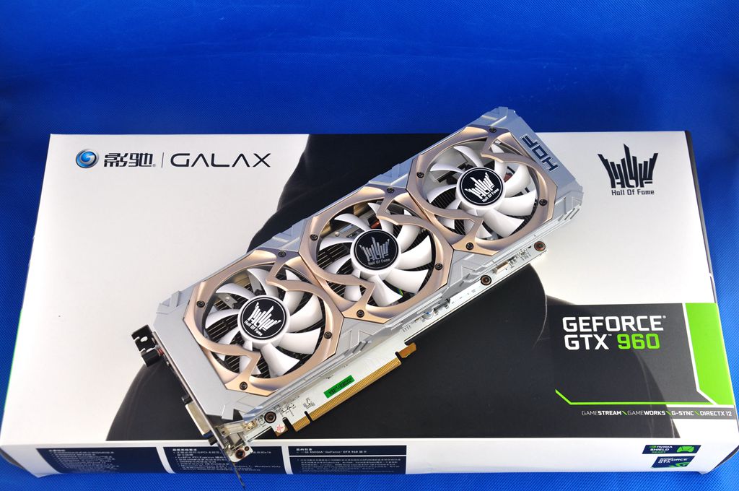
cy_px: 246
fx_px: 984
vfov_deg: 28.0
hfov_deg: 41.2
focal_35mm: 48
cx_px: 370
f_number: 8
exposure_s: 1/50
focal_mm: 32
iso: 400
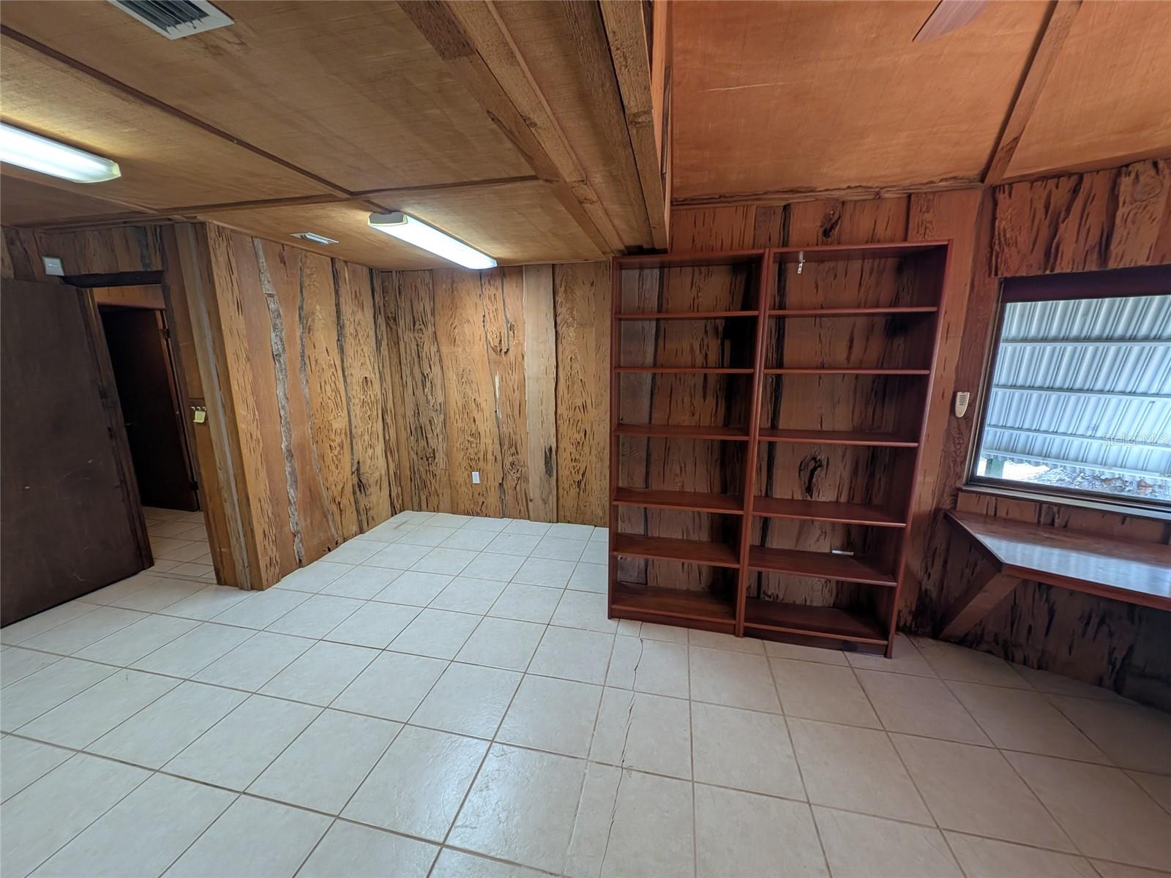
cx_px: 586
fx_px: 406
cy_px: 439
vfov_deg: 94.5
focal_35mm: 12
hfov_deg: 110.5
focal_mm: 2.23
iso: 62
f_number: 1.95
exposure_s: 1/60
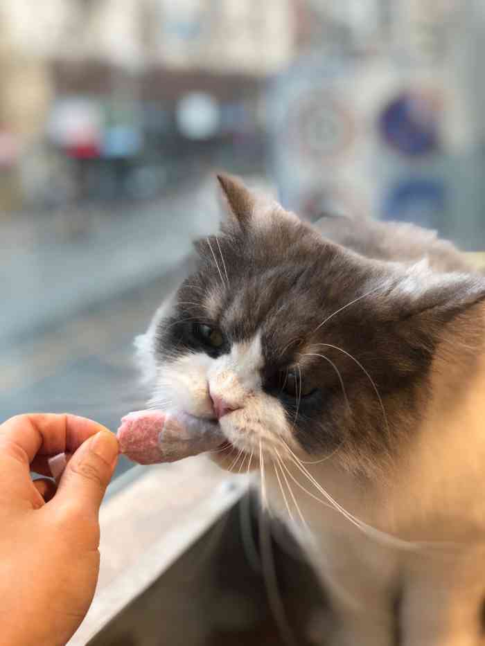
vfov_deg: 36.8
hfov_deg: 28.0
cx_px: 242
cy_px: 323
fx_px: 971
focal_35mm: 52
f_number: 2.4
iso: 25
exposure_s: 1/60
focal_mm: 6
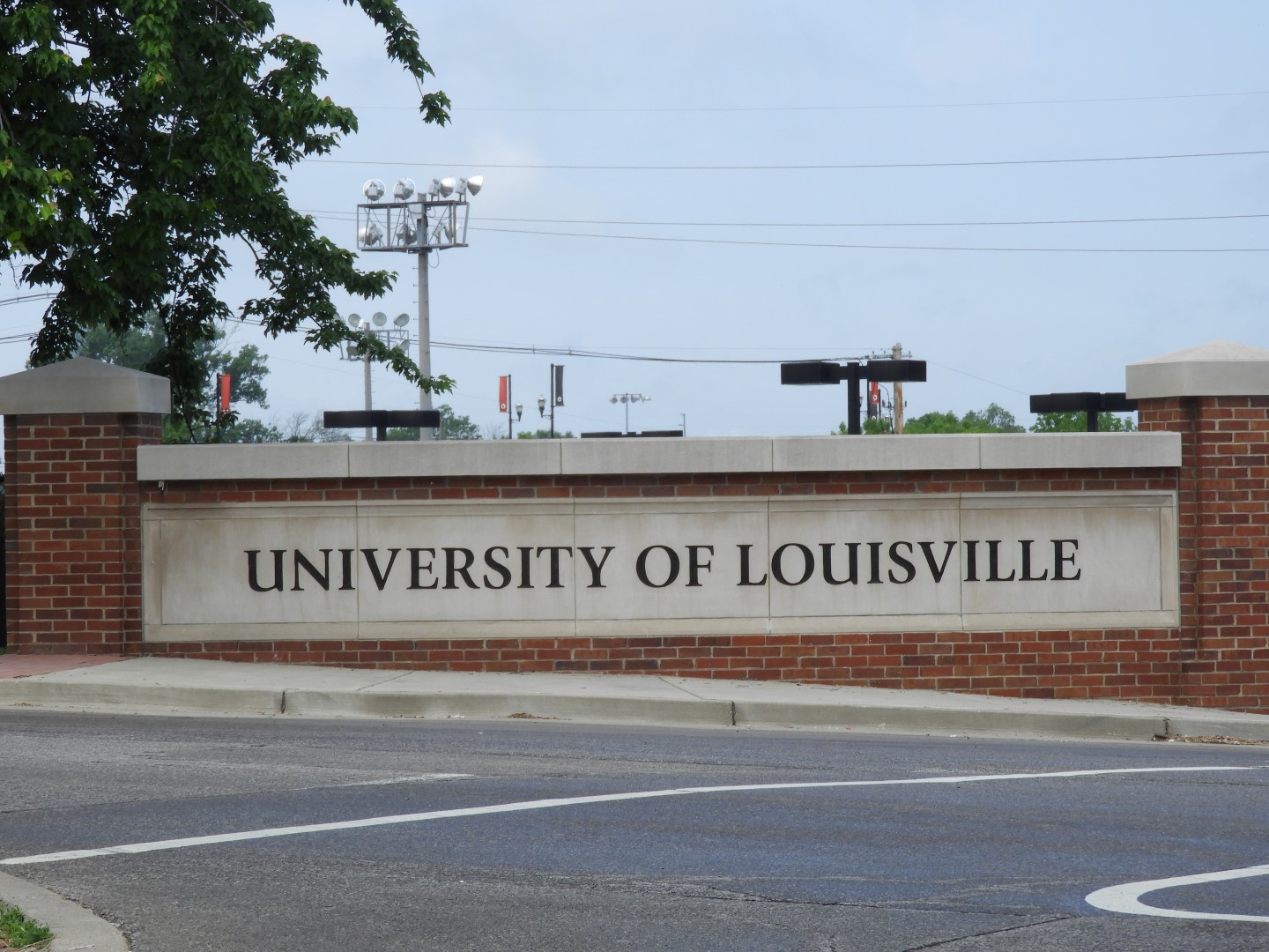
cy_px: 476
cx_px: 634
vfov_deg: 8.2
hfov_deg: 11.0
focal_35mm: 180
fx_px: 6599
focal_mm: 32.2
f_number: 5.3
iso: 100
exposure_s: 1/400
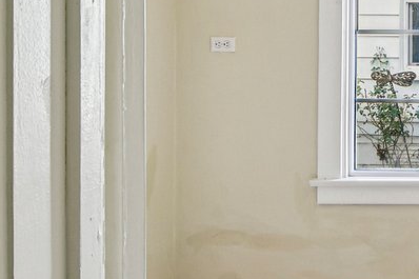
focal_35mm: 72
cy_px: 48
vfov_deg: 18.7
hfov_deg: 23.3
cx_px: 605
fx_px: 838
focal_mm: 14
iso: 400
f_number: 8
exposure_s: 1/125
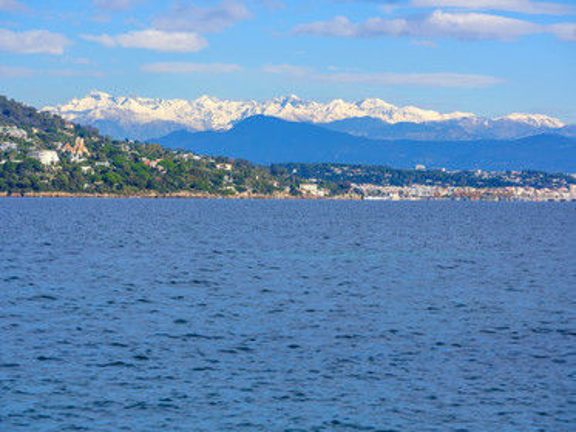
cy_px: 216
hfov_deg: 12.5
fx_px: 2630
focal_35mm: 158
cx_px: 288
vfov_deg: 9.4
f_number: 11
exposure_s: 1/640
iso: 320
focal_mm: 200
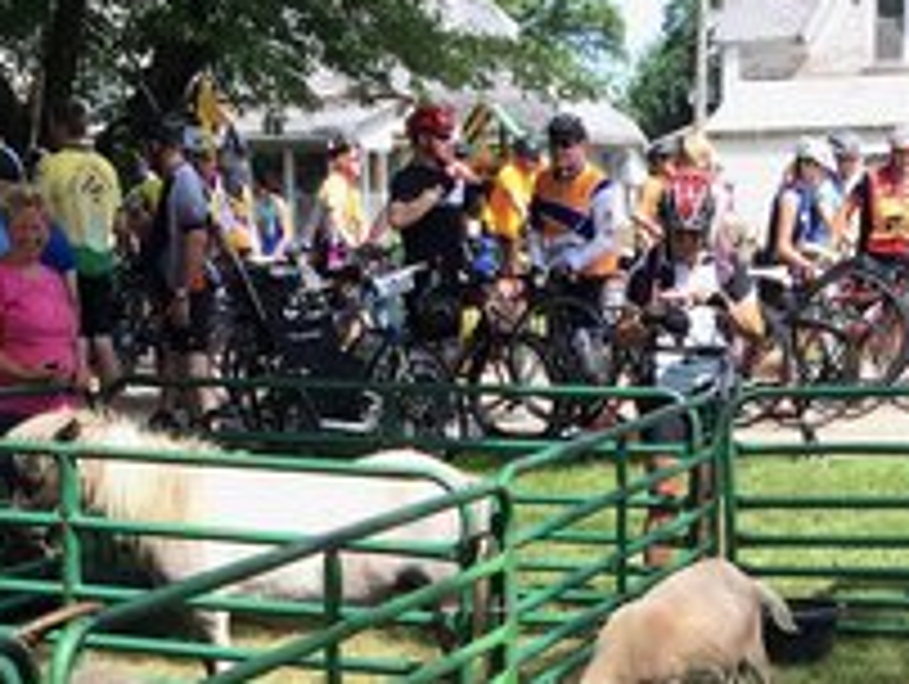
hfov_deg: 22.6
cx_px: 598
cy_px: 940
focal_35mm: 86
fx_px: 2261
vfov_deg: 16.1
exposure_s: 1/562
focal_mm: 4.15
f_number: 2.2
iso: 32
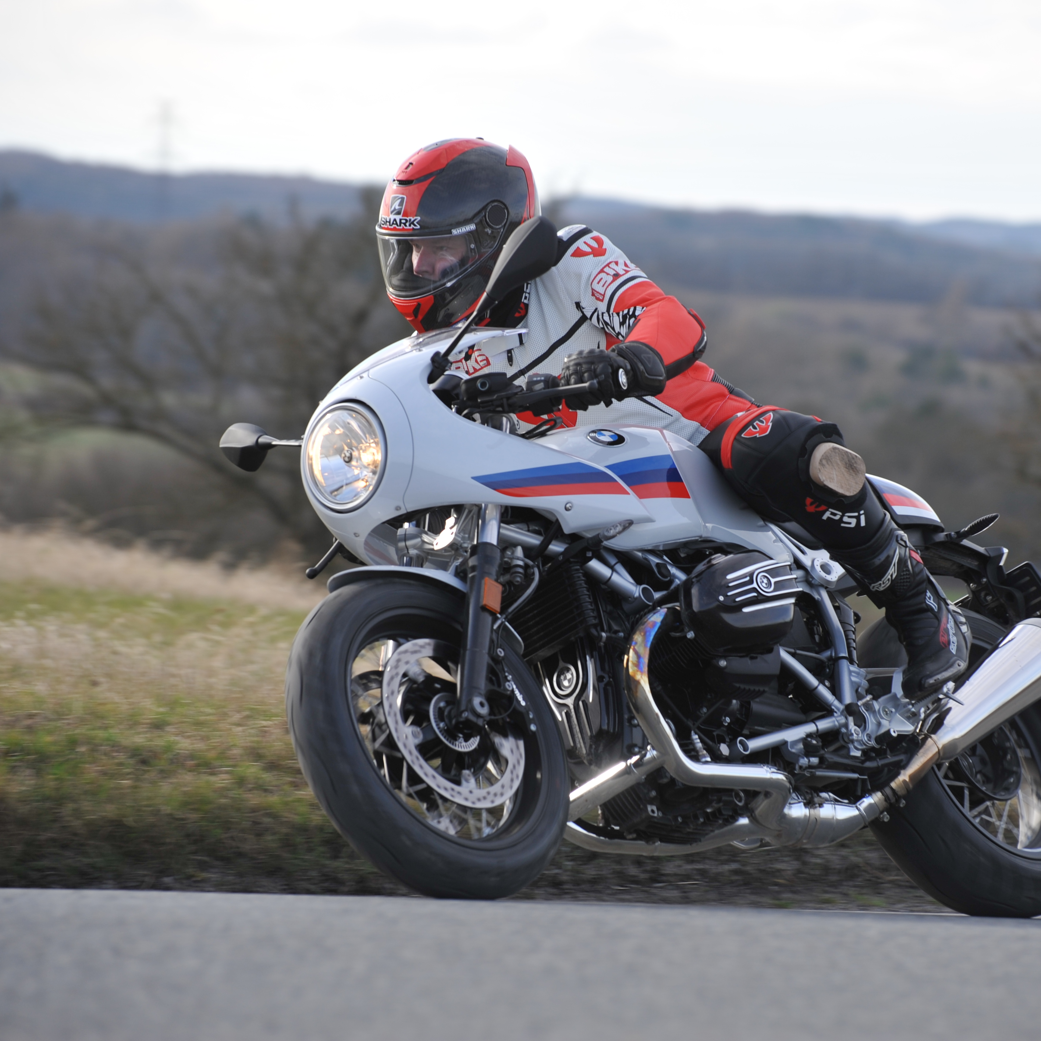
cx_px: 650
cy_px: 520
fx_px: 6737
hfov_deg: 8.8
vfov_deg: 8.8
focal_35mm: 198
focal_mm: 155
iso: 200
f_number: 5.6
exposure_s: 1/500
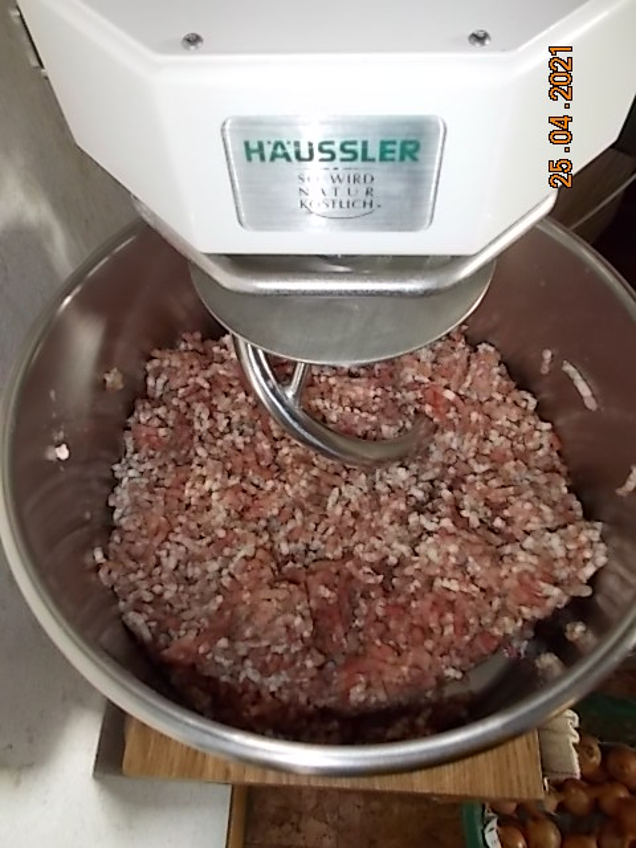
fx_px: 637
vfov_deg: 67.3
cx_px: 318
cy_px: 424
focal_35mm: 26
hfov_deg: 53.1
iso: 200
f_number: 3.2
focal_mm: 4.6
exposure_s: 1/25
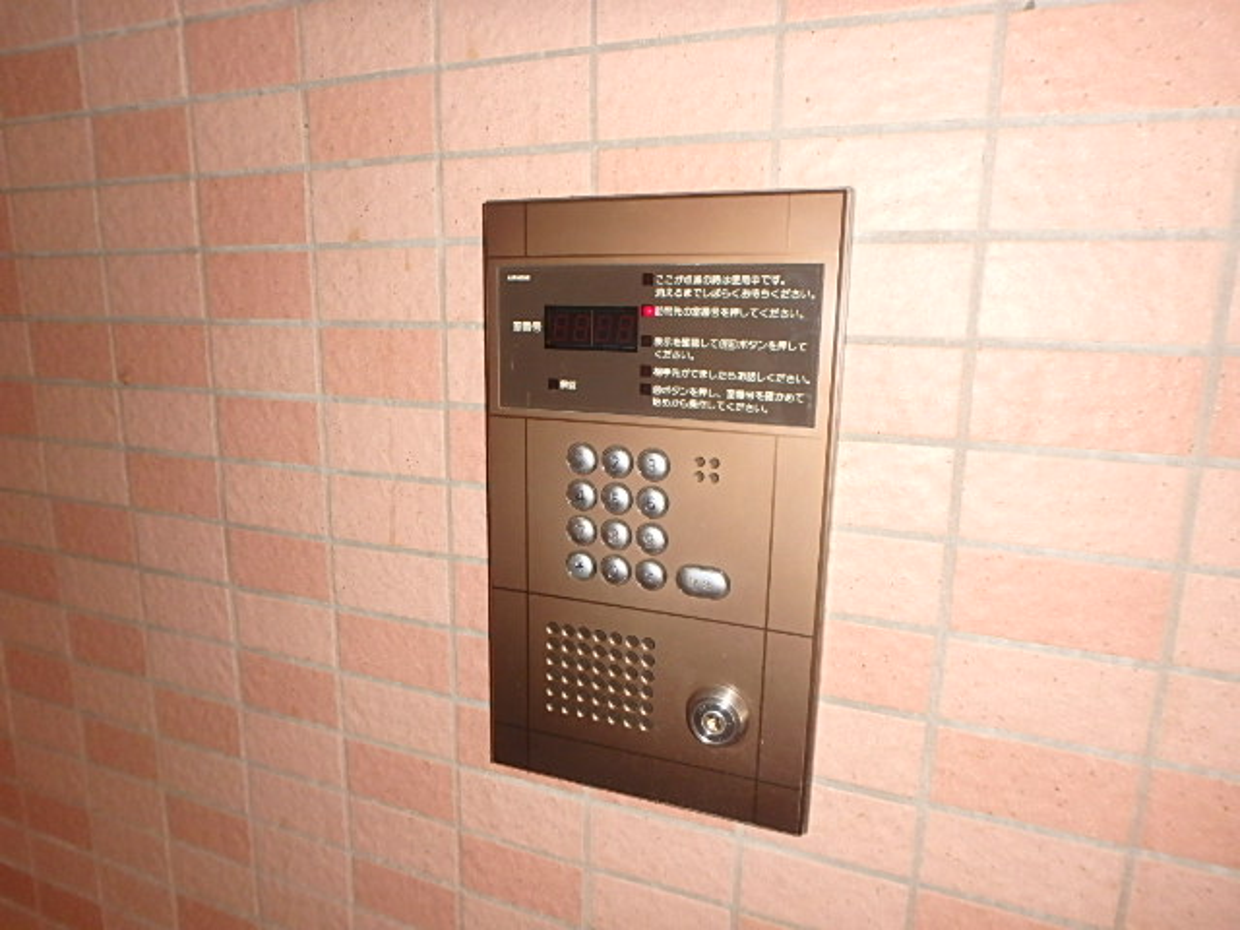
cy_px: 465
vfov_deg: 63.4
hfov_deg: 79.0
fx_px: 752
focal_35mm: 21
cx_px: 620
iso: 400
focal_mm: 3.7
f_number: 3.5
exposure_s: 1/30
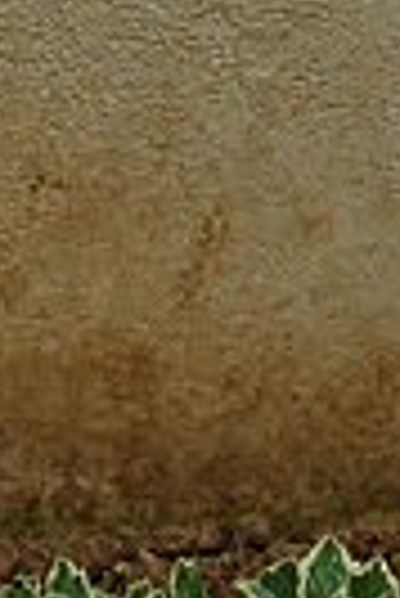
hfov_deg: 3.6
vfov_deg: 5.2
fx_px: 6383
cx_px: 130
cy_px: -656
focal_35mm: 384
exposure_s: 1/200
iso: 200
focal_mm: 38
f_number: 7.1
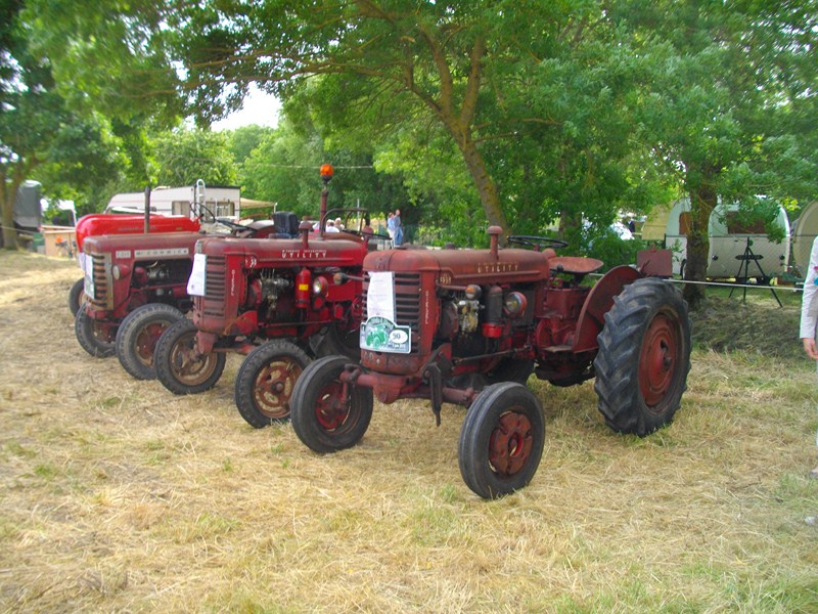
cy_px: 307
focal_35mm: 32
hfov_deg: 56.8
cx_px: 409
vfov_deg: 44.2
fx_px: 756
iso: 100
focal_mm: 5.7
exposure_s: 1/250
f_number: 2.9
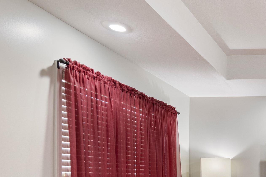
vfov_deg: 31.1
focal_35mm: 39
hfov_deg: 38.4
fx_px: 288
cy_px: 185
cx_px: 311
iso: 1250
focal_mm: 16
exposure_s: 1/20
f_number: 5.6
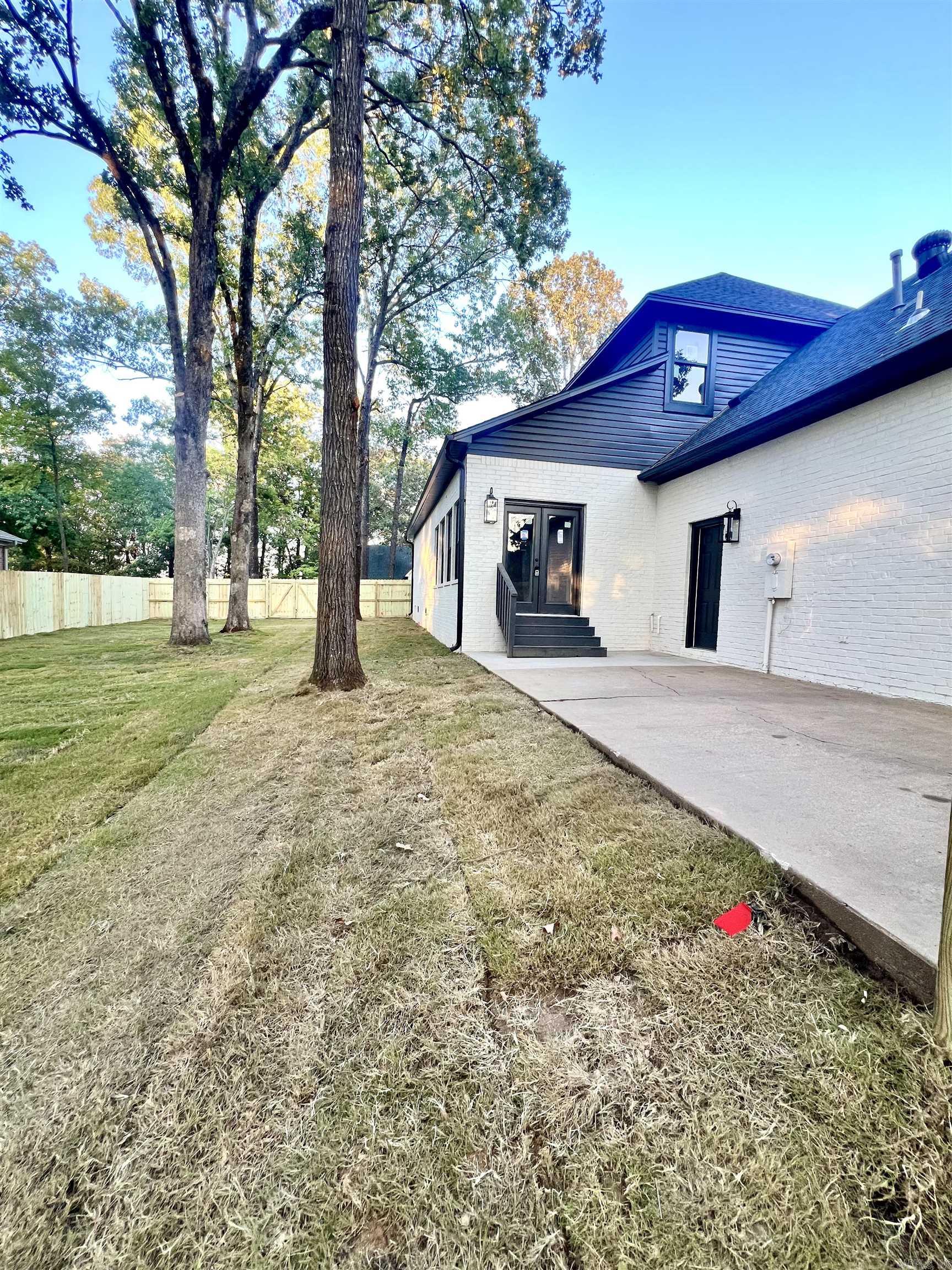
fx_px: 477
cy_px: 635
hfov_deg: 89.9
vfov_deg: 106.2
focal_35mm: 13
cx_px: 476
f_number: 1.8
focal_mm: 1.57
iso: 80
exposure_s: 1/99
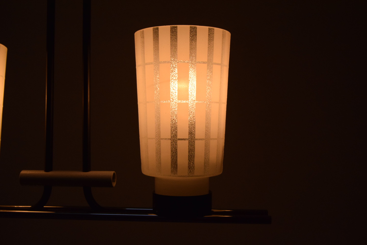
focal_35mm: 45
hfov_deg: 43.6
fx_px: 459
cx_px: 184
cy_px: 122
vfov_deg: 29.9
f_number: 11
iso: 1600
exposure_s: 1/500
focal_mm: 30
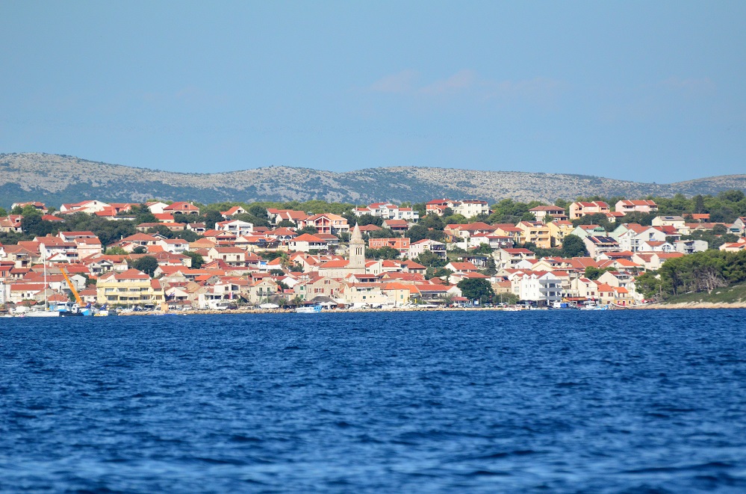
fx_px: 8062
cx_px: 373
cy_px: 247
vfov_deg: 3.5
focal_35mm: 390
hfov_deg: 5.3
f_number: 5.6
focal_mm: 260
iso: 1250
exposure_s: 1/8000
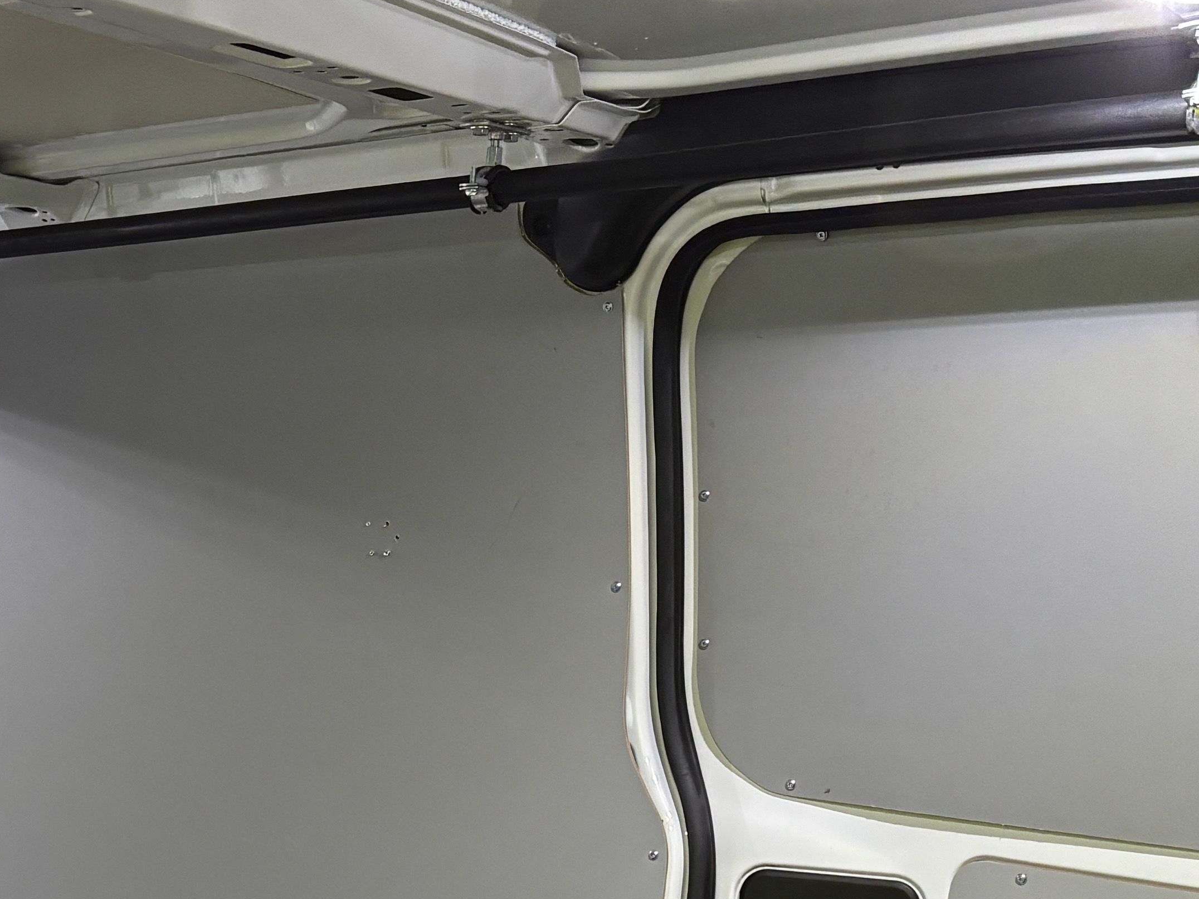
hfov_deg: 26.8
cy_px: 1091
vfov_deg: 19.9
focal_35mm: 69
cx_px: 27
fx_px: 2390
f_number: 1.6
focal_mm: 5.96
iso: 160
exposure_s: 1/50
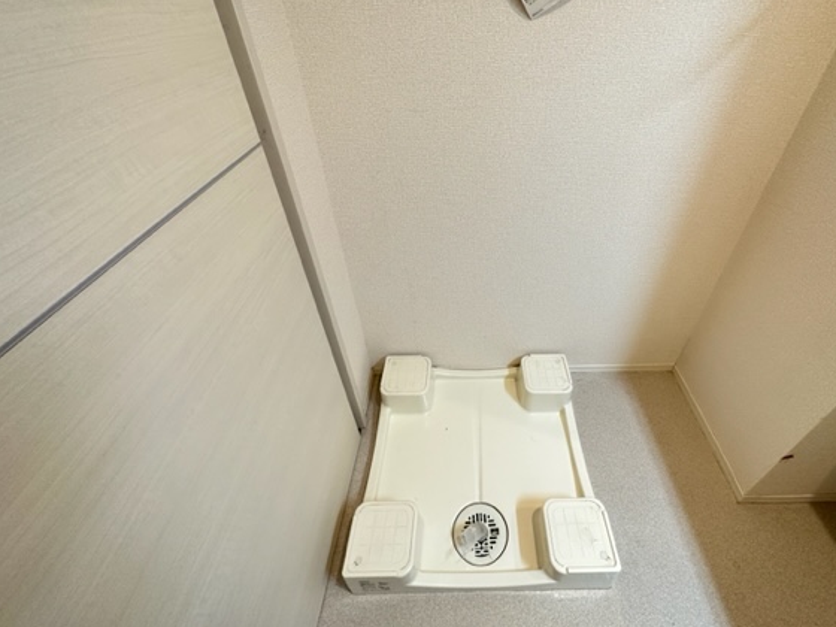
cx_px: 473
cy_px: 275
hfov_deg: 94.0
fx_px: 386
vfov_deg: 77.8
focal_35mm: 16
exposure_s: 1/60
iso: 200
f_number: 2.2
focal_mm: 2.22
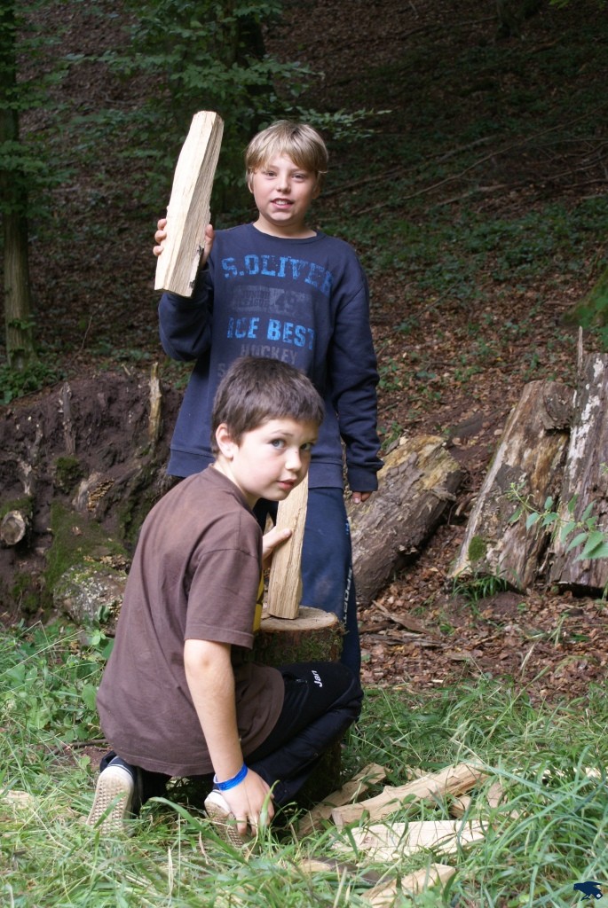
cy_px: 454
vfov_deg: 29.8
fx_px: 1706
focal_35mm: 68
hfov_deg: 20.2
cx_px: 304
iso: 200
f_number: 5.6
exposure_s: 1/80
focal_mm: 45
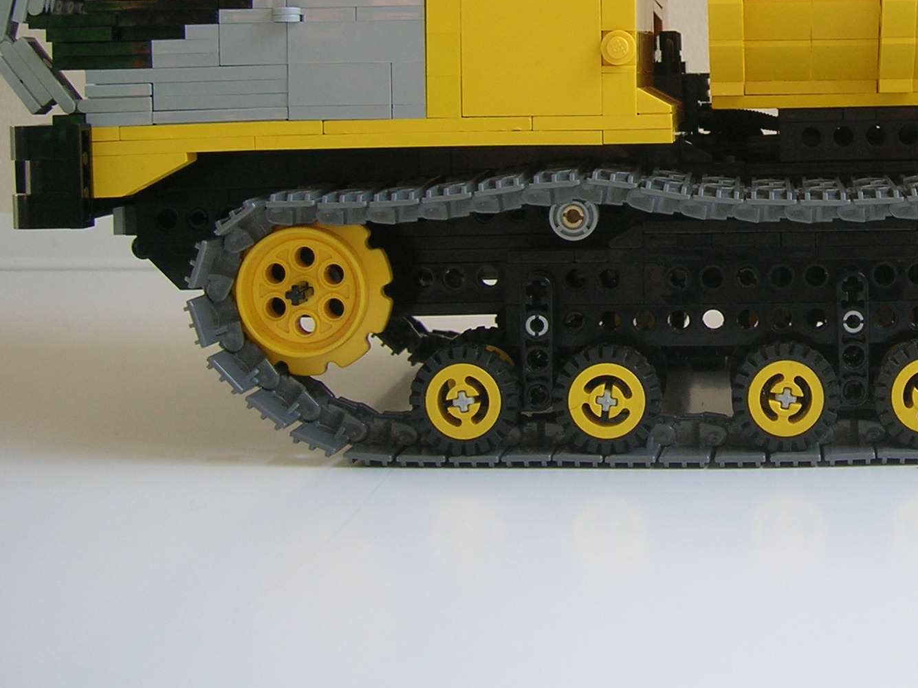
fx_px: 1750
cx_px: 836
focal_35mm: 66
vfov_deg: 22.0
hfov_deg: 28.2
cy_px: 143
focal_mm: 5.7
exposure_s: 1/33.6
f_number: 2.9
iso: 50
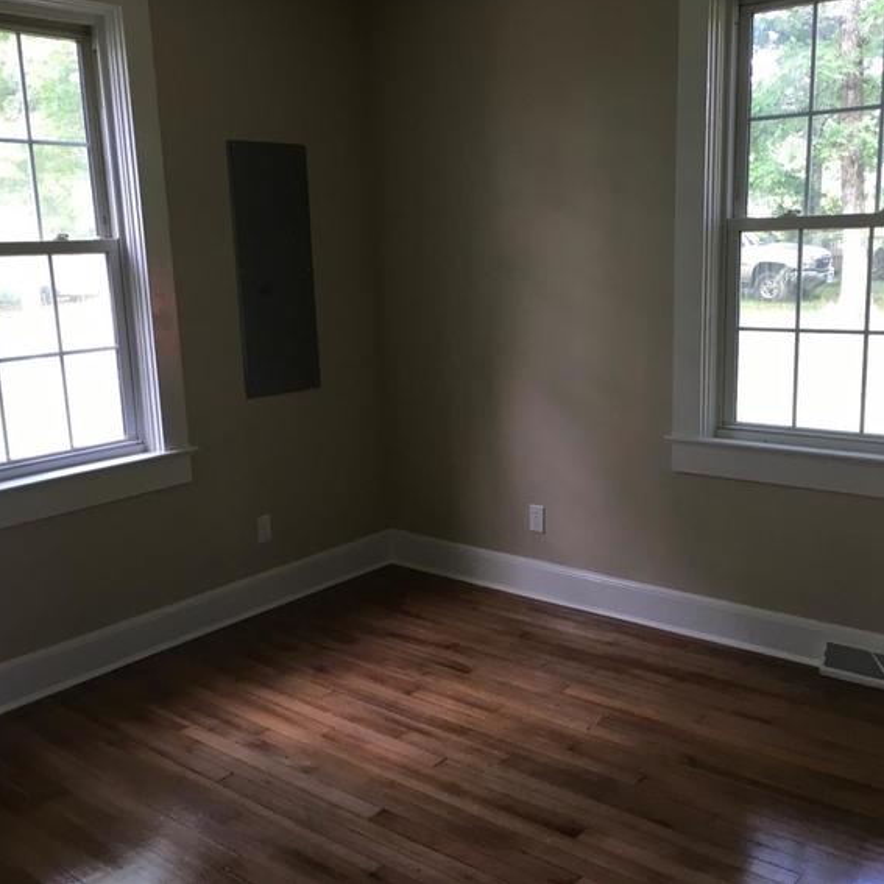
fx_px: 1011
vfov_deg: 47.2
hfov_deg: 47.2
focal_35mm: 35
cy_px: 433
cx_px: 465
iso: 25
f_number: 2.2
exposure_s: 1/30
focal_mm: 4.15
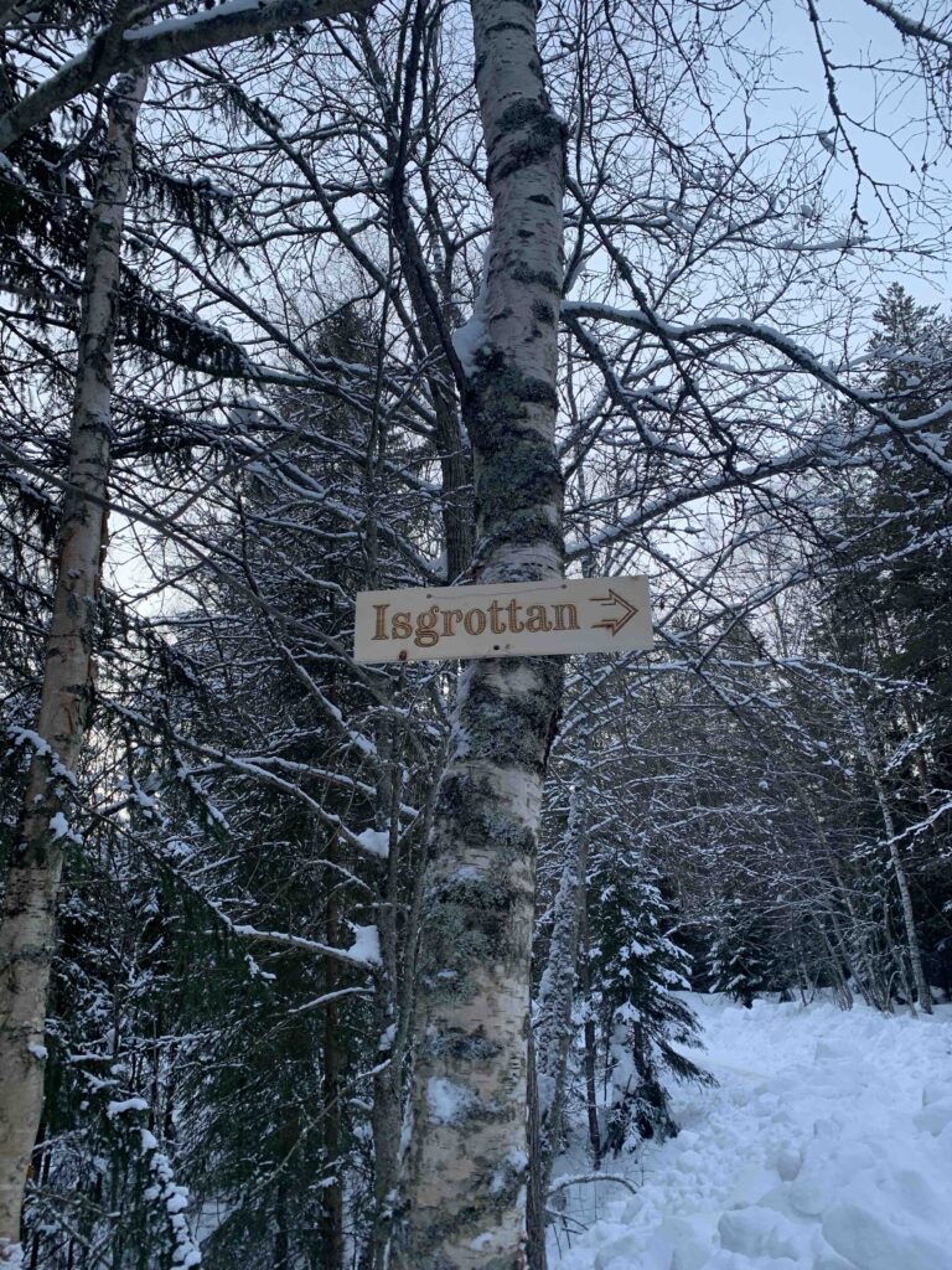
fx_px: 953
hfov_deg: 53.1
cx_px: 476
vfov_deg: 67.3
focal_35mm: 26
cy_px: 635
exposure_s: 1/121
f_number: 1.8
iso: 50
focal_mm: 4.25
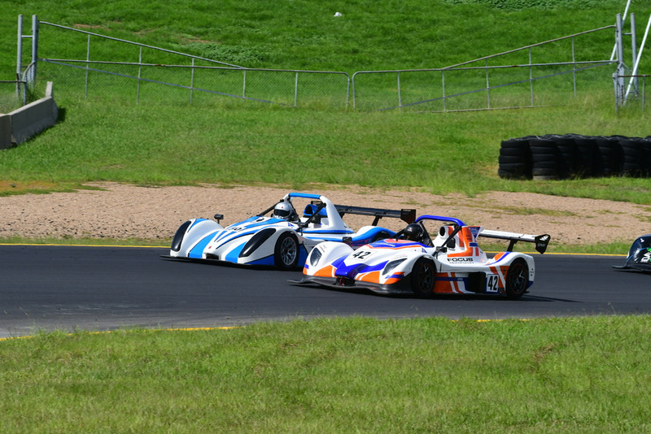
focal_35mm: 300
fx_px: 5427
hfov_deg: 6.9
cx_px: 326
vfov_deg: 4.6
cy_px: 217
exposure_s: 1/640
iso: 320
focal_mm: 200
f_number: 11
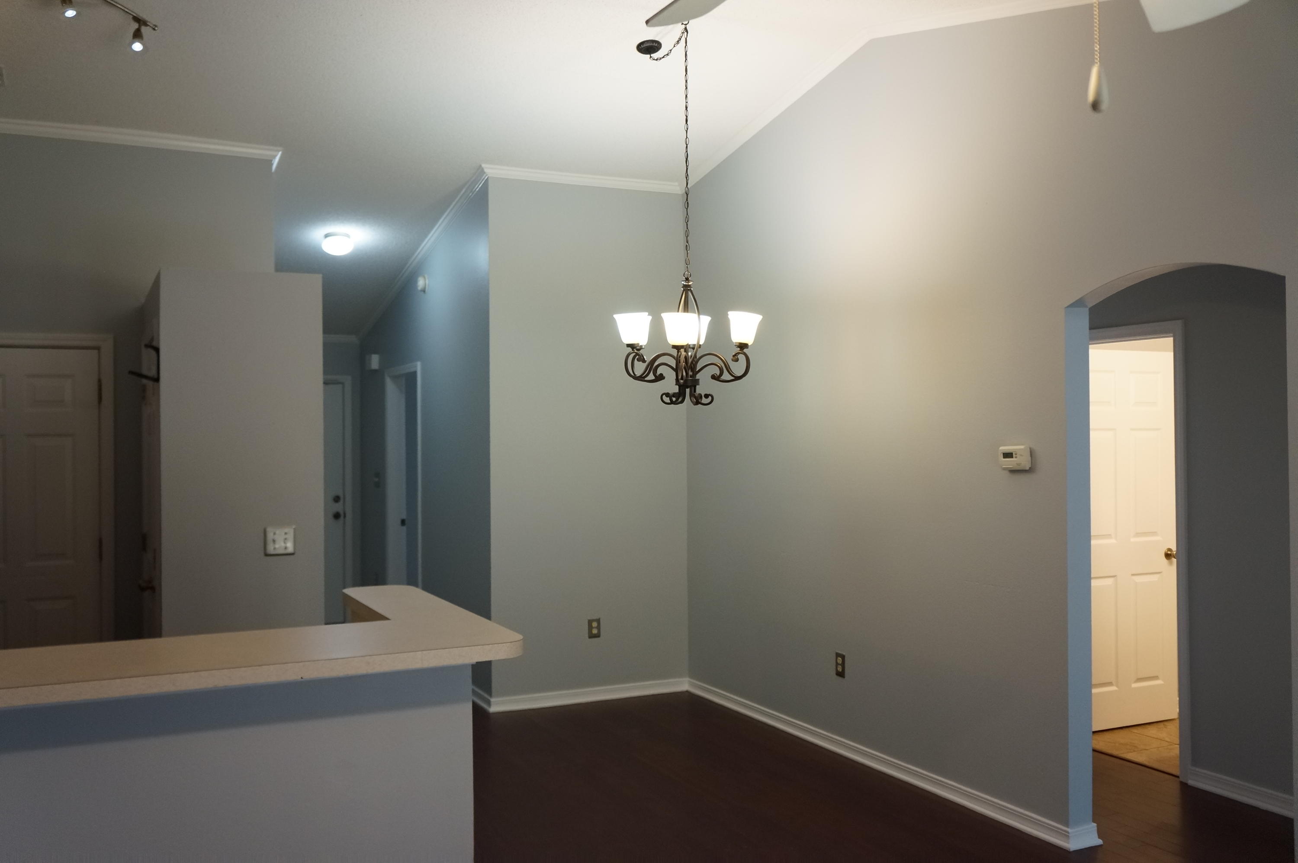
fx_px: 1117
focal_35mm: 31
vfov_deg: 42.2
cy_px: 432
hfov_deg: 60.3
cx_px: 649
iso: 2500
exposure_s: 1/250
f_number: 4
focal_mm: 21
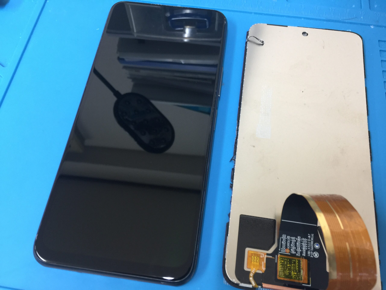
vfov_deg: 48.2
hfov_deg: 61.7
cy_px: 145
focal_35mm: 29
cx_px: 193
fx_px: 323
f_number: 2.2
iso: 80
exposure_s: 1/17
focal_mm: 4.15
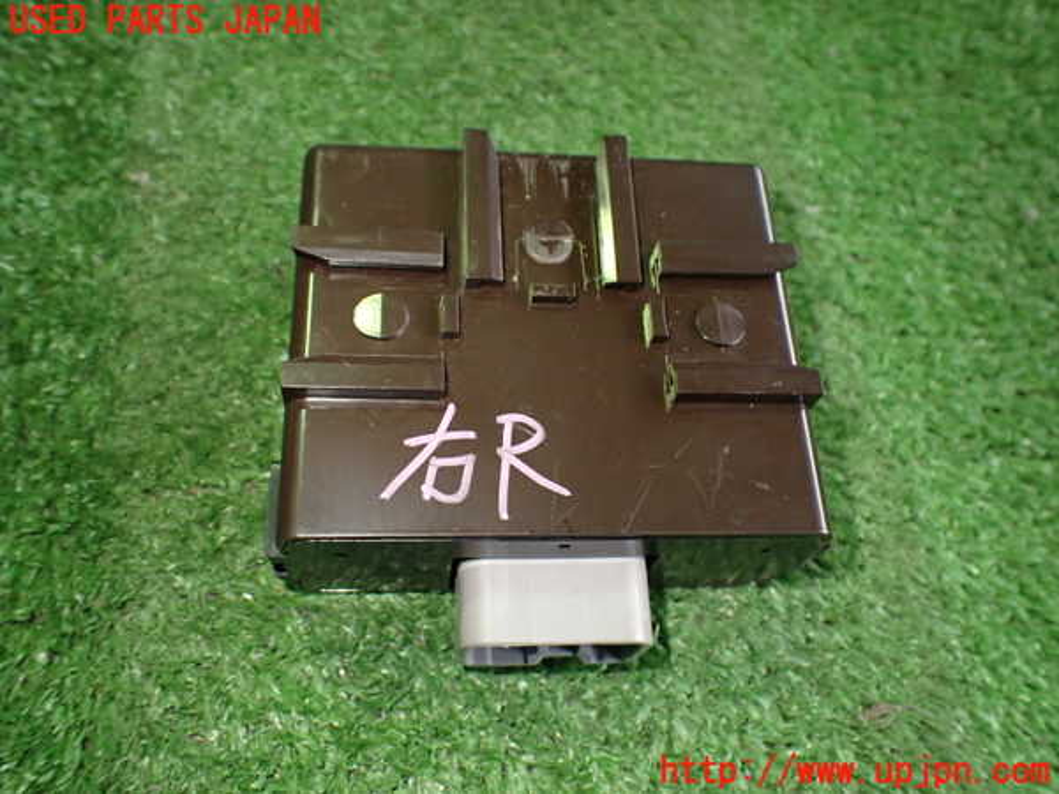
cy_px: 397
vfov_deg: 46.8
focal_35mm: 30
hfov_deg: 60.0
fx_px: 918
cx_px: 530
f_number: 2.3
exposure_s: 1/125
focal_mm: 5.4
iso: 800
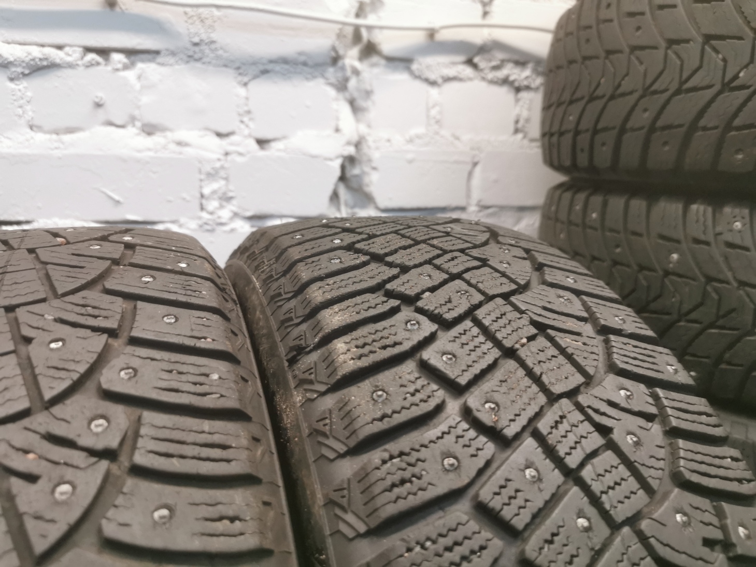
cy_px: 284
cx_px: 378
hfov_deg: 65.3
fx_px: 590
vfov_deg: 51.3
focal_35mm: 27
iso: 200
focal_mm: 5.56
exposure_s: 1/50
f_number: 1.6
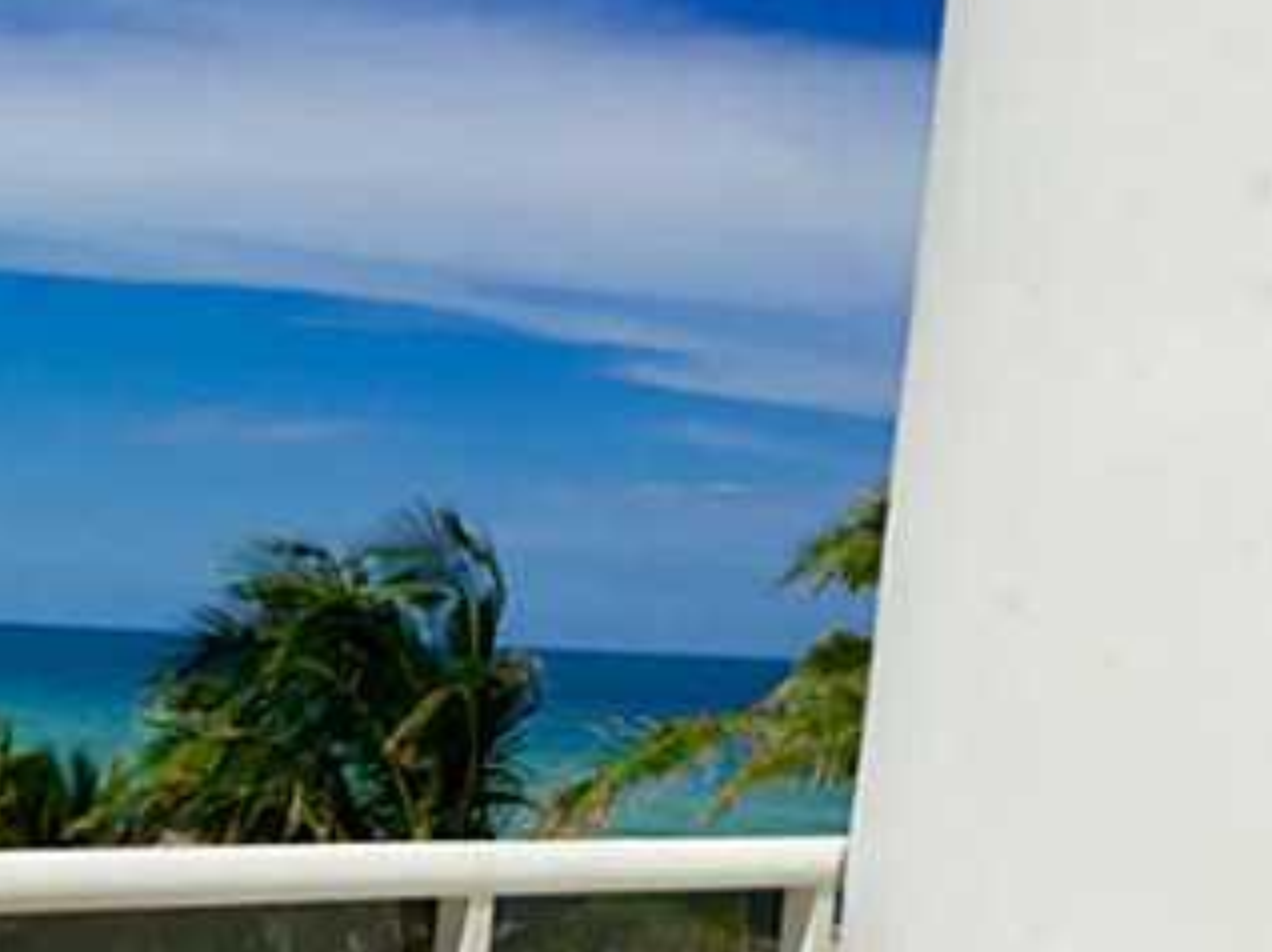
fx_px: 2680
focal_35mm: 73
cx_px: -16
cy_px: 1068
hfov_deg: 25.3
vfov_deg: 19.2
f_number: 2.2
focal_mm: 4.15
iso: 32
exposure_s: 1/4405
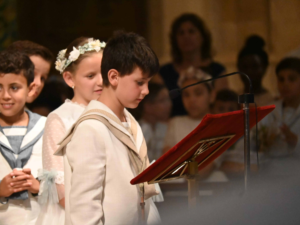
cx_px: 134
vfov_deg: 3.7
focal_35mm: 406
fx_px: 3519
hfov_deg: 4.9
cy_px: 113
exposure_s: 1/125
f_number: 6.3
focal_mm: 250
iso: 6400
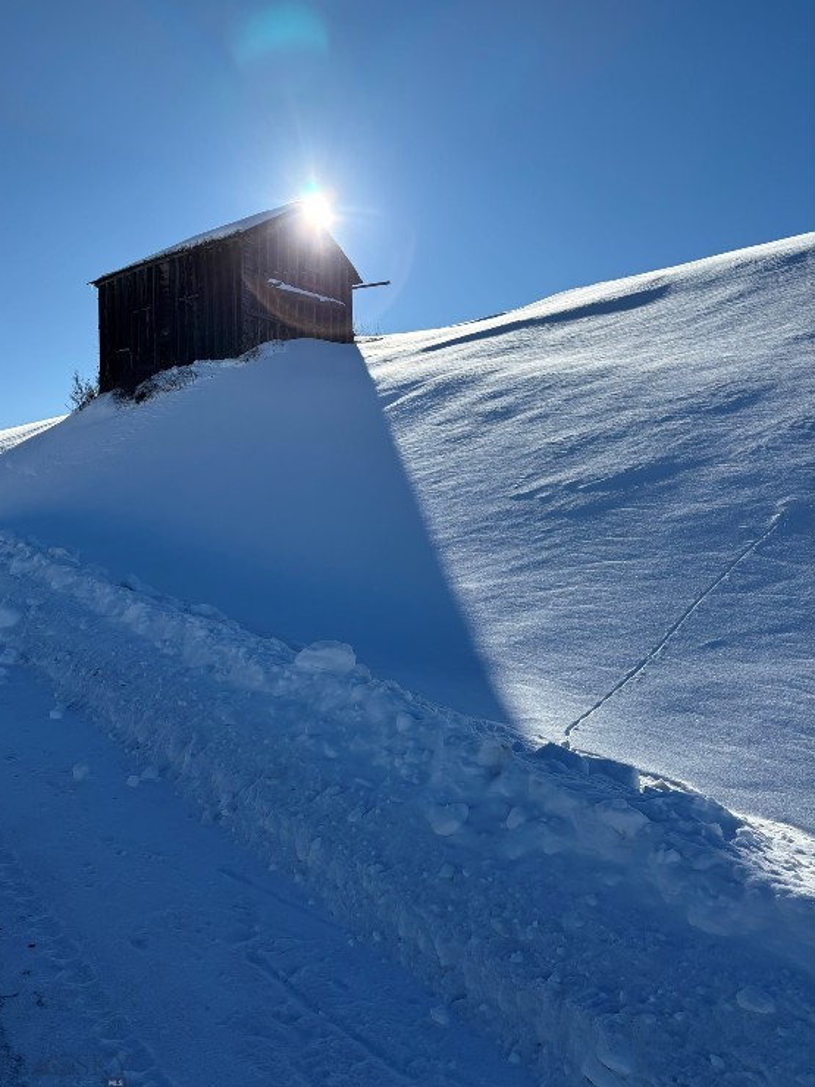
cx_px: 394
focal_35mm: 27
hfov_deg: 51.3
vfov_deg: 65.3
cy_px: 536
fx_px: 848
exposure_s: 1/6329
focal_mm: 5.96
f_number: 1.6
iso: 50
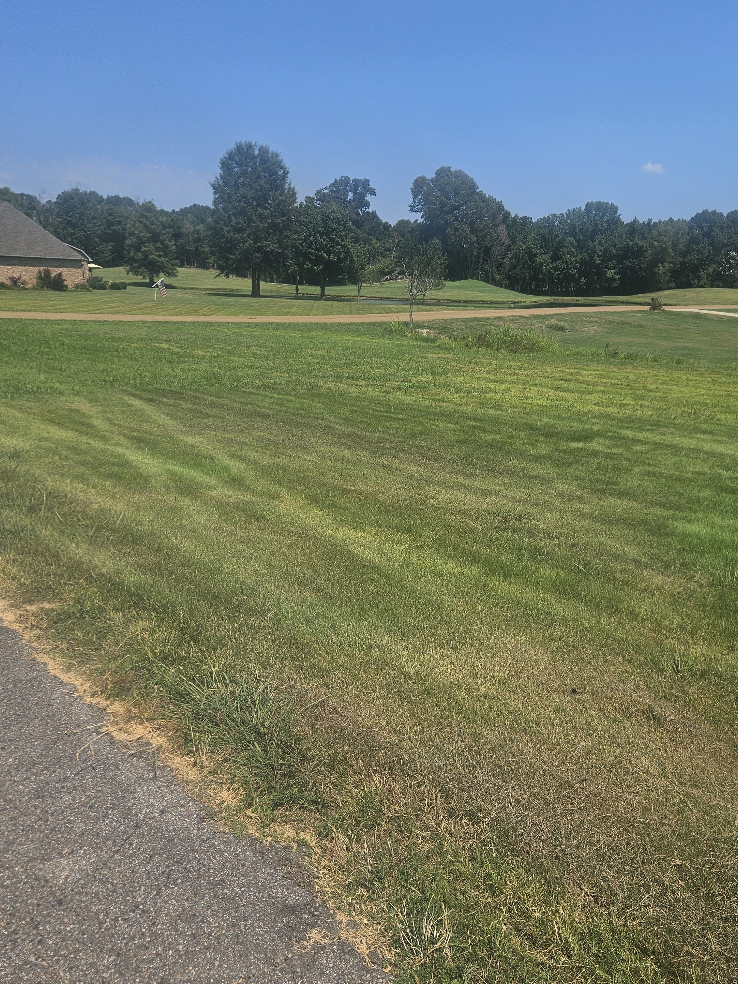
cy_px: 488
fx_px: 796
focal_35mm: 28
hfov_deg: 49.6
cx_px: 422
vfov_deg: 63.4
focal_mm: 5.4
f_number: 1.8
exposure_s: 1/2327
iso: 25
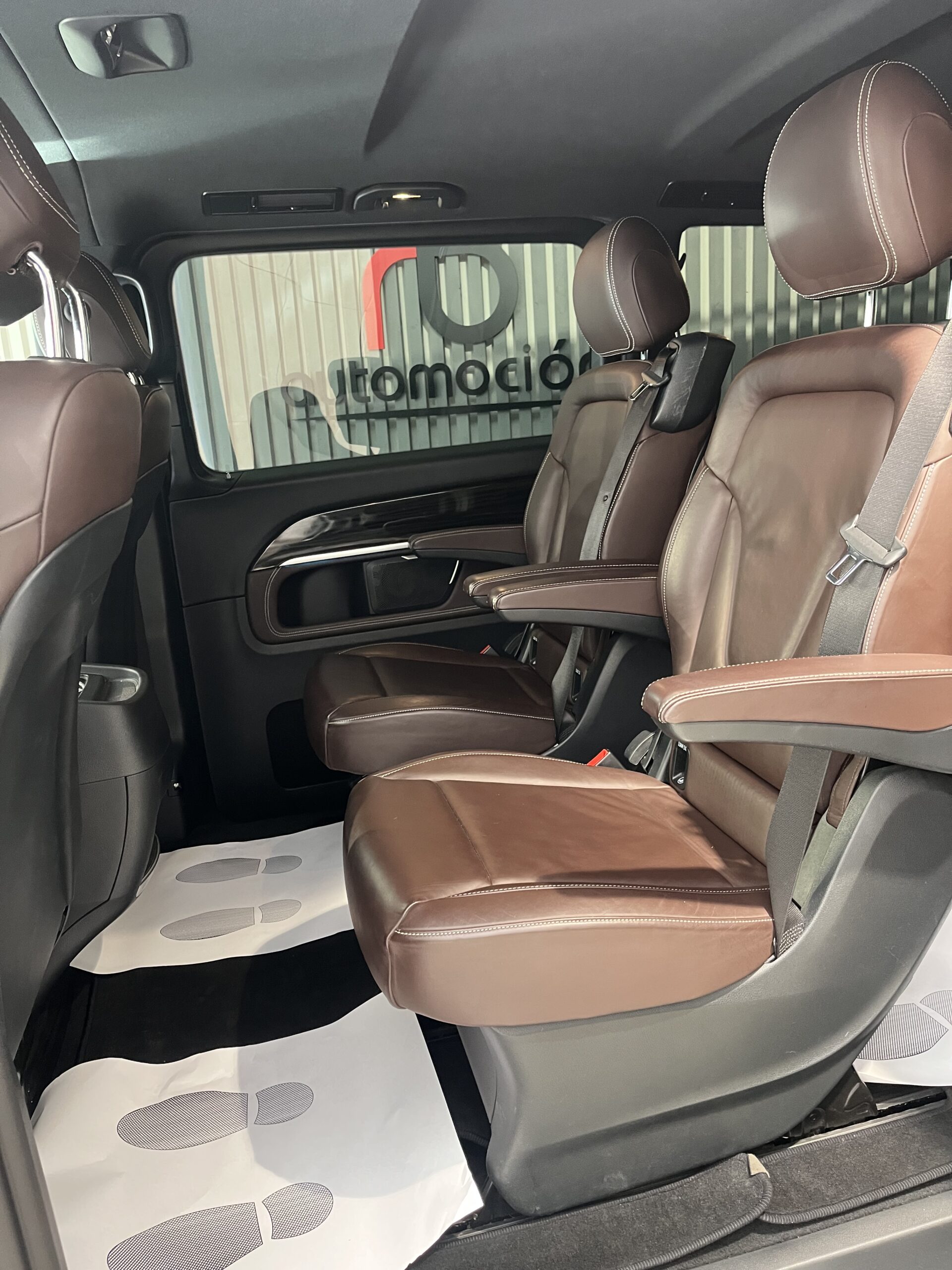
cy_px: 635
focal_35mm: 26
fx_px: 953
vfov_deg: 67.3
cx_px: 476
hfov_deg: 53.1
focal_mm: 5.1
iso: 320
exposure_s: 1/60
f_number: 1.6
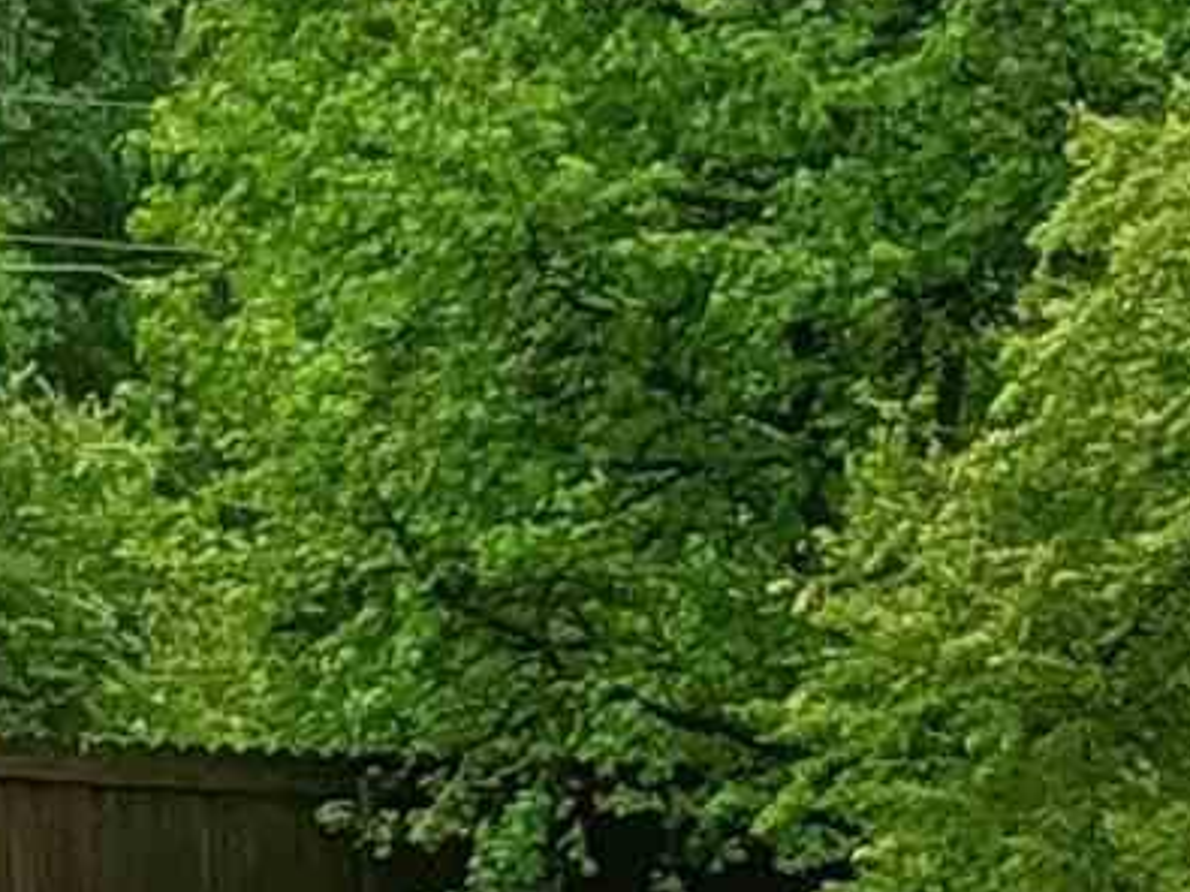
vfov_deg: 6.8
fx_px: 7492
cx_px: -235
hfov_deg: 9.0
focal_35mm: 218
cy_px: 925
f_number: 1.9
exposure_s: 1/576
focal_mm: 2.91
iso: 50
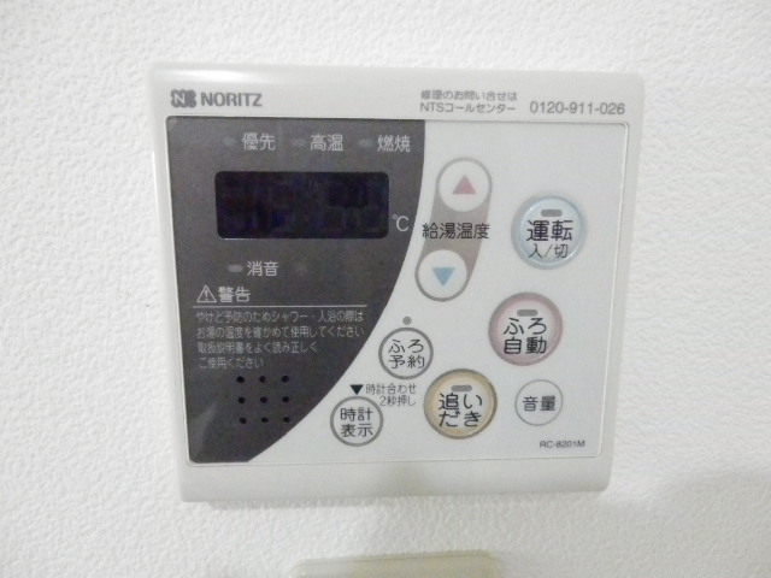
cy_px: 289
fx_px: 535
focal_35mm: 24
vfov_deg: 56.8
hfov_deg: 71.6
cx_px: 386
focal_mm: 4.2
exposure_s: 1/160
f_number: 3
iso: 6400
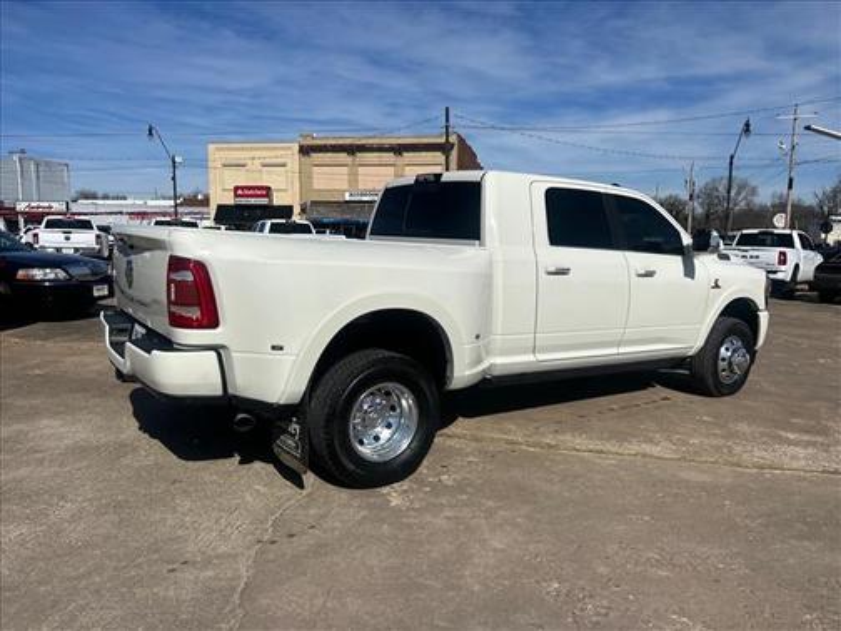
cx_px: 420
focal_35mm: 26
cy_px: 316
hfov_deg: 67.3
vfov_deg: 53.1
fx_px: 632
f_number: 1.5
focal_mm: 5.7
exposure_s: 1/16393
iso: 50
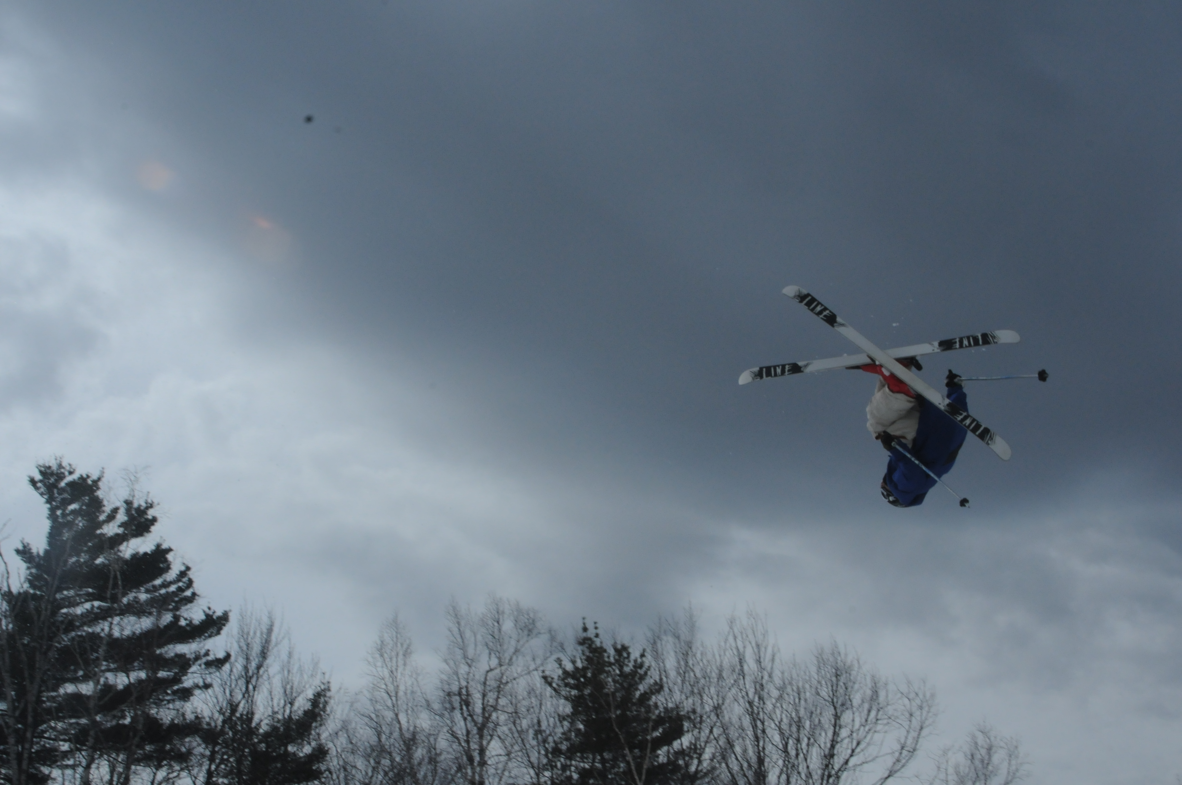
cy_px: 392
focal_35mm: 42
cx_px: 591
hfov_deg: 46.4
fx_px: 1377
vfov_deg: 31.8
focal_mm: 28
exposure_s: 1/1250
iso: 800
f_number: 18
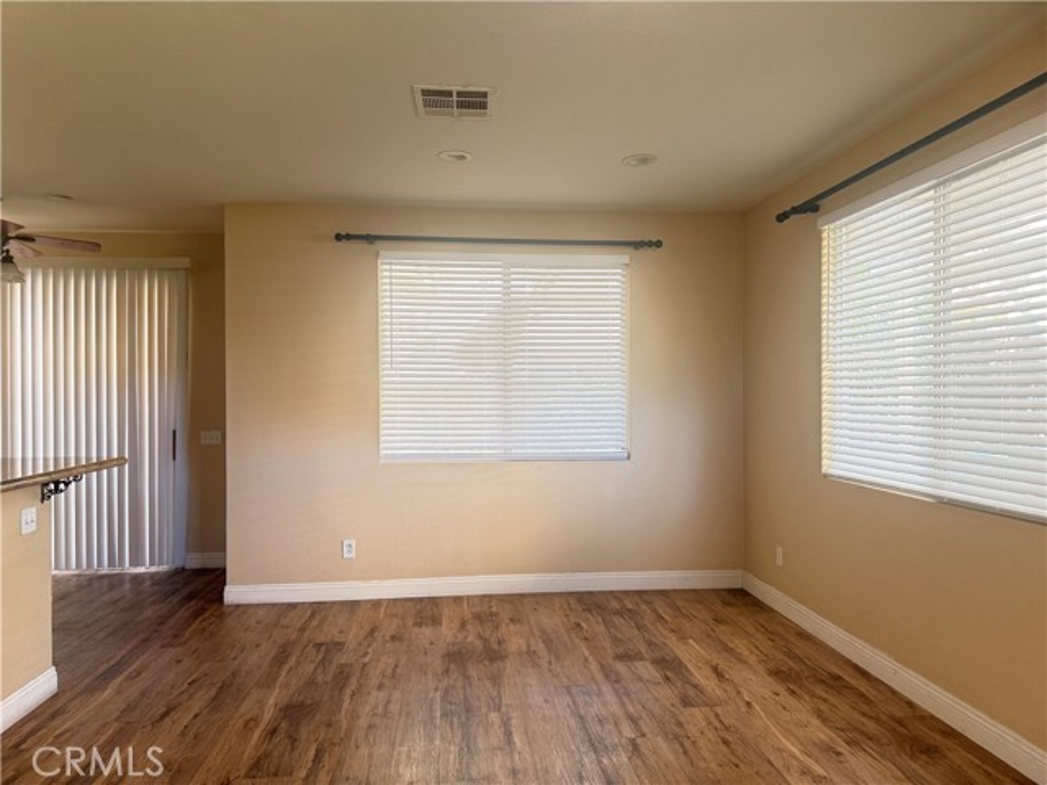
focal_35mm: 24
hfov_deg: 71.6
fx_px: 726
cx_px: 524
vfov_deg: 56.8
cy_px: 392
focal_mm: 6.76
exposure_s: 1/60
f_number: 1.78
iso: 200
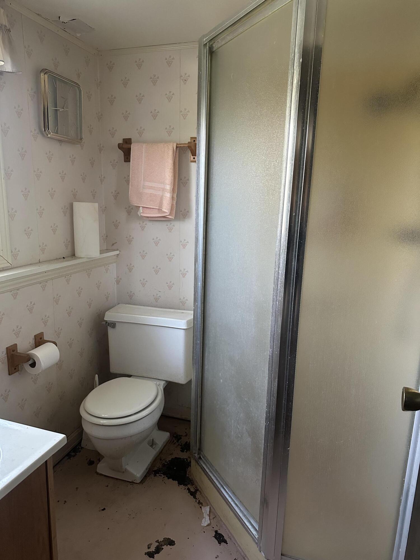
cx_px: 210
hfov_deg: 56.8
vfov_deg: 71.6
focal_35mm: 24
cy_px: 280
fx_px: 388
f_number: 1.78
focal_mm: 6.86
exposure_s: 1/60
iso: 640
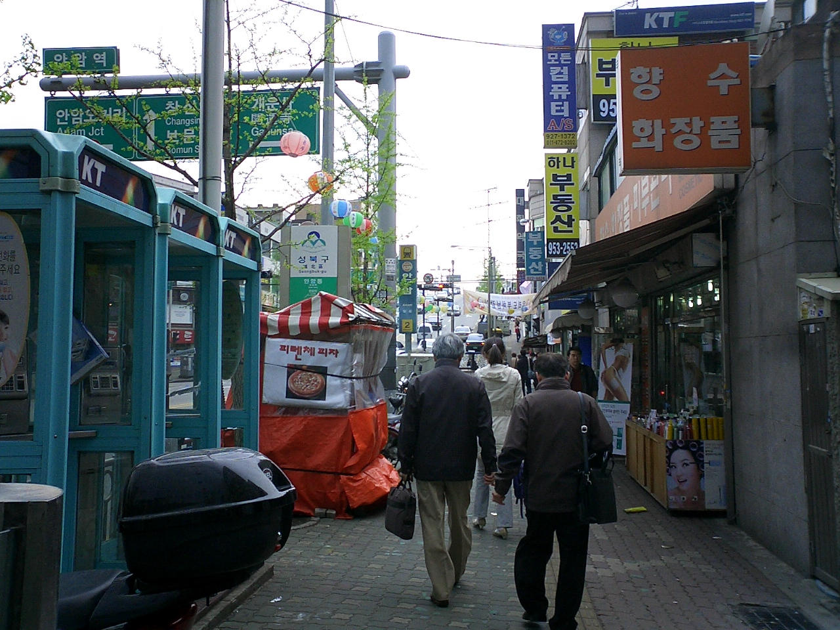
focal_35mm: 37
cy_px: 315
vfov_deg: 38.7
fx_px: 898
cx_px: 420
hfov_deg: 50.1
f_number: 3.5
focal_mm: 5.6
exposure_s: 1/250
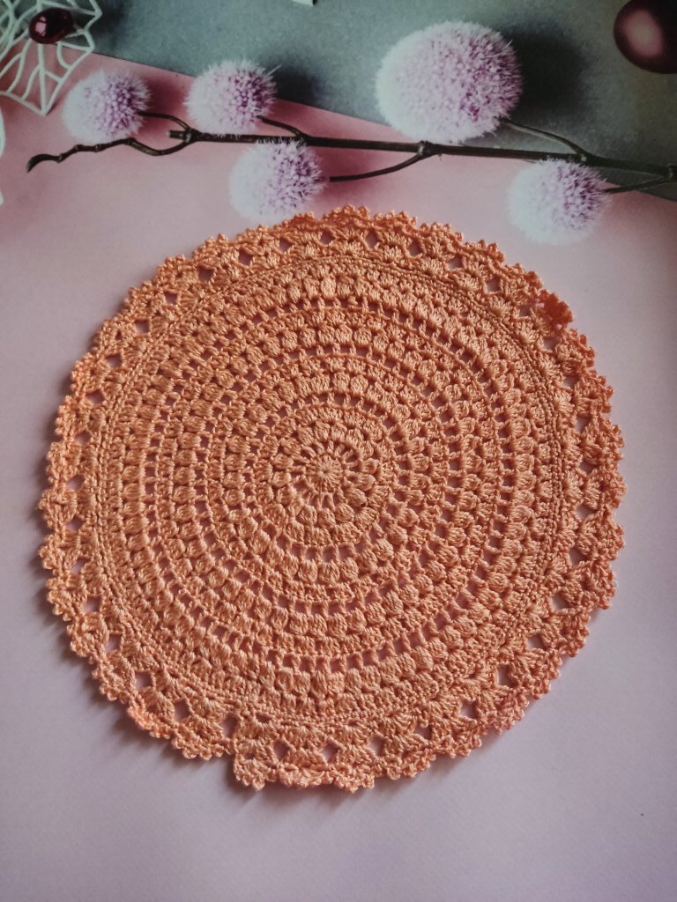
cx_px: 338
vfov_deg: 69.4
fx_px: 652
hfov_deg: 54.9
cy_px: 451
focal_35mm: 25
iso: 1461
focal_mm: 4.71
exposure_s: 1/25
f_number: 1.79
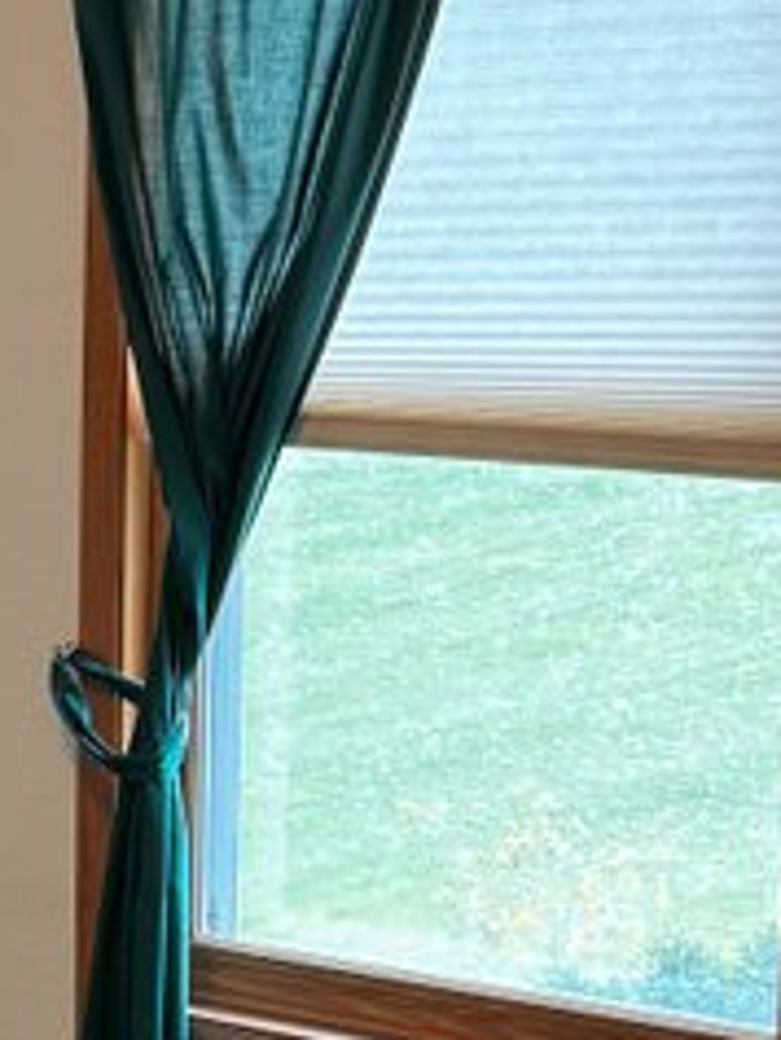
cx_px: -498
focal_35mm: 115
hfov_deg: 12.1
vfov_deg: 16.8
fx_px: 3456
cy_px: 976
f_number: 1.78
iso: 125
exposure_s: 1/60
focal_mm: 6.76
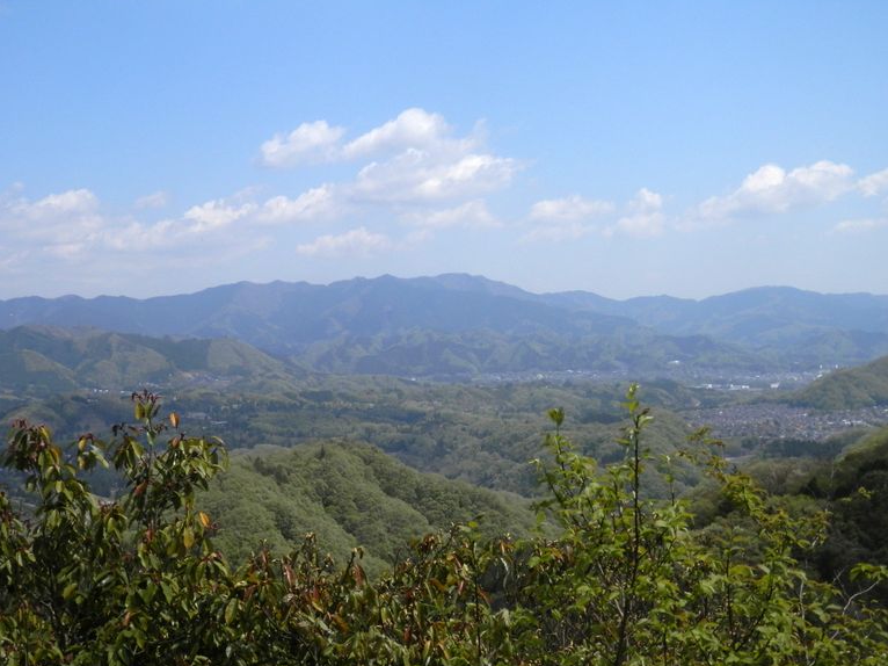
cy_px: 339
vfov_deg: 30.9
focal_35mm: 47
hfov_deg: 40.4
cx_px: 425
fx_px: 1205
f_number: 10.8
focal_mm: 8
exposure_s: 1/200
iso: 80
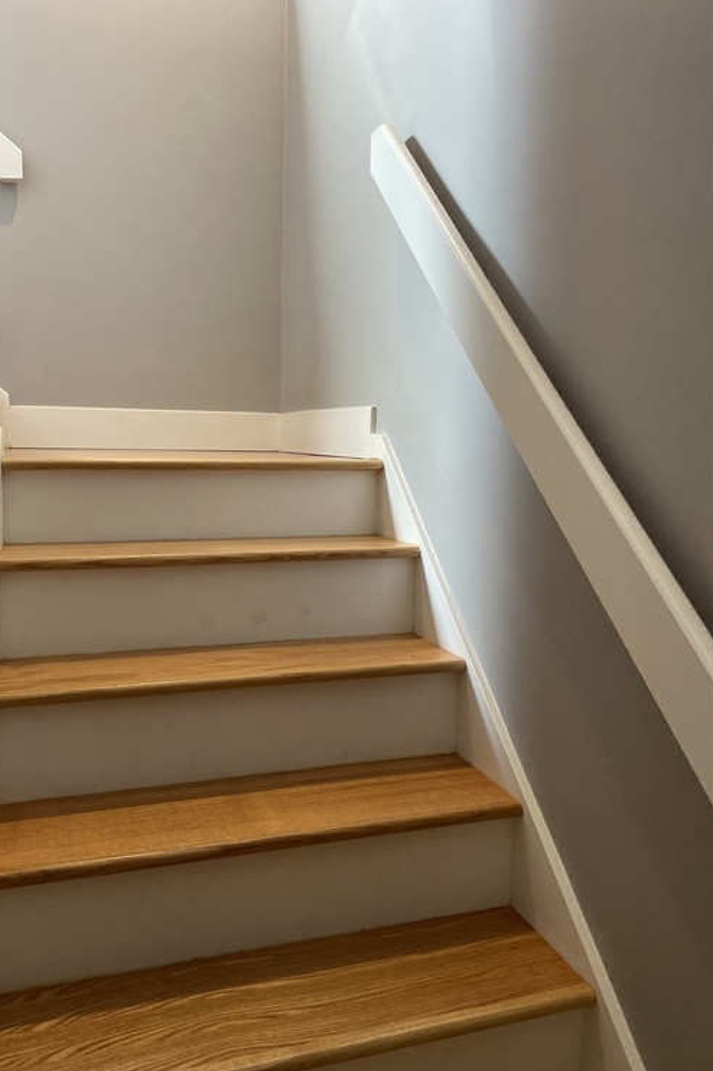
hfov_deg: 46.2
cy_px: 527
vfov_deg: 65.5
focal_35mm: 28
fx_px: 833
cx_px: 302
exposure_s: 1/60
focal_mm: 4.2
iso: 200
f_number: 1.6
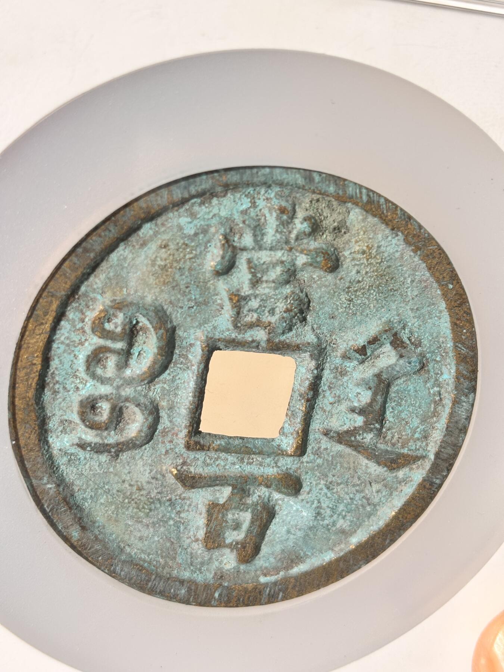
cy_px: 336
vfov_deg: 36.8
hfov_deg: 28.0
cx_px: 252
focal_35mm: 52
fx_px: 1009
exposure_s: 1/3788
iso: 40
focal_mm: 5.96
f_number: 1.6
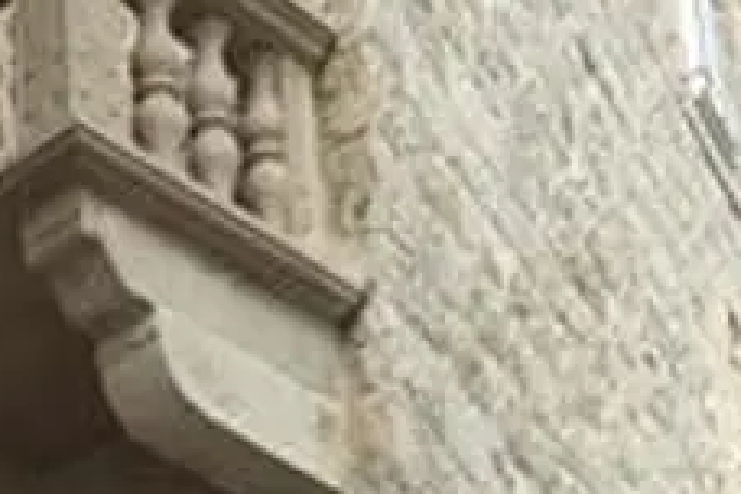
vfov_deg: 12.2
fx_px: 2182
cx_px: 133
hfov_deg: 19.1
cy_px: 780
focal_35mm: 106
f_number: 2.2
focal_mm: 4.15
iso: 32
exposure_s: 1/1099
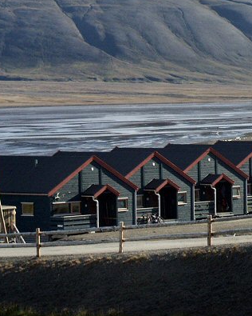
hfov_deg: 6.5
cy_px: 61
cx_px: 276
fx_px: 2209
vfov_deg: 8.1
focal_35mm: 237
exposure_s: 1/250
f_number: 7.1
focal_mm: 24.64
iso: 100
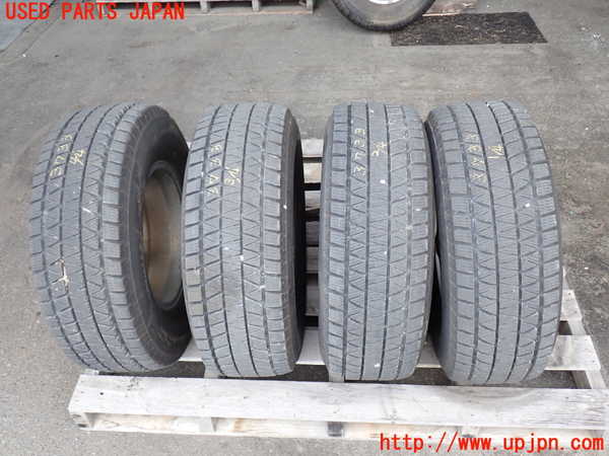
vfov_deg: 44.2
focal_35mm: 32
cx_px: 304
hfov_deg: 56.8
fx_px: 563
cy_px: 228
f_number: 2.4
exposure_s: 1/60
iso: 100
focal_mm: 5.79
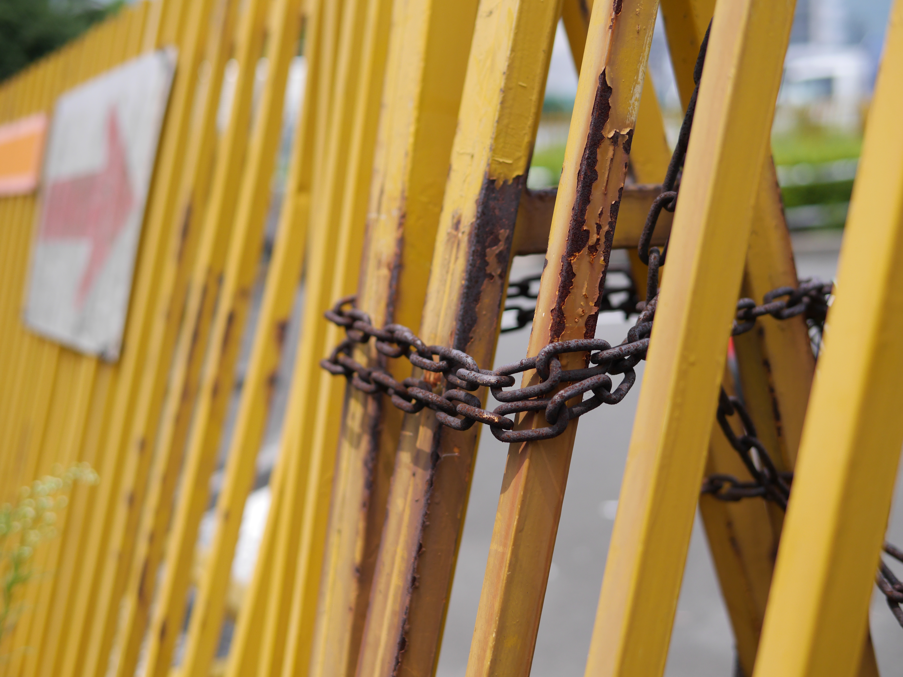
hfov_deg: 38.2
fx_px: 1304
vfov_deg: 29.1
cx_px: 452
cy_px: 338
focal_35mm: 50
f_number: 2
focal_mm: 25
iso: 200
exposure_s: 1/4000
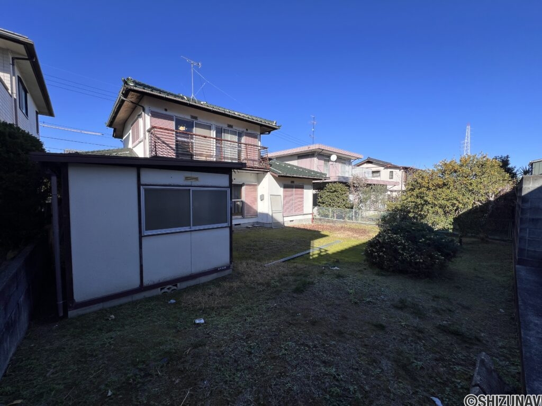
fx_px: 204
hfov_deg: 106.2
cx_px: 271
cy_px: 203
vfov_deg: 89.9
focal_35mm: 13
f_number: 1.8
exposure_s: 1/1206
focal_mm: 1.57
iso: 32
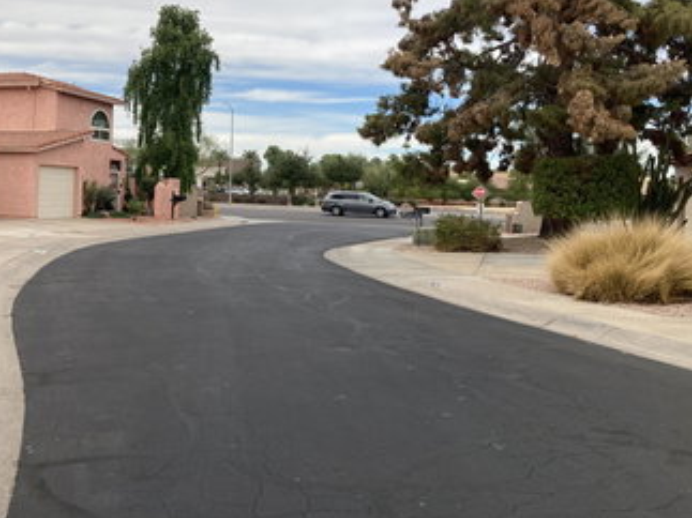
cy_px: 201
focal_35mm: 37
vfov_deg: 38.4
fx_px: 739
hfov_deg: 49.7
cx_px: 260
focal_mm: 3.99
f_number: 1.8
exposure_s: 1/1517
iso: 20
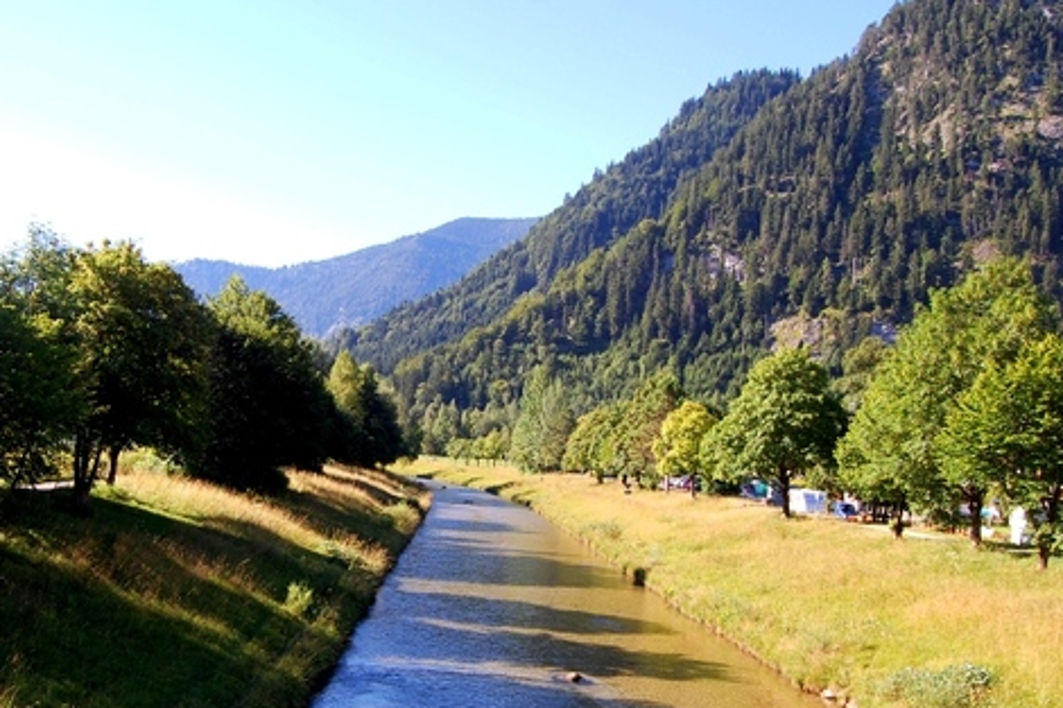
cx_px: 391
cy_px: 448
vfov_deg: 34.8
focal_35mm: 38
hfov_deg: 50.1
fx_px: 1122
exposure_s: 1/160
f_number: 7.1
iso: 200
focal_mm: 18
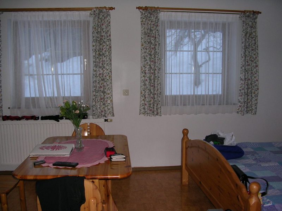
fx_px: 310
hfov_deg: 49.0
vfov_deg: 37.7
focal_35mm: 38
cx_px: 141
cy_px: 106
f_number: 2.8
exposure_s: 1/60.1
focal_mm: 5.8
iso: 56
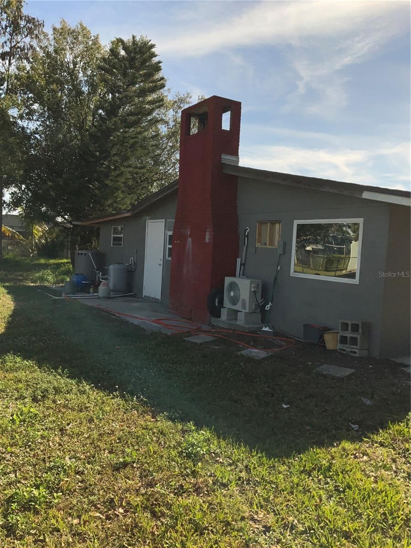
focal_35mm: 29
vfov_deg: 61.7
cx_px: 206
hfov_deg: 48.2
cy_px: 274
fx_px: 459
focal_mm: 3
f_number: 1.8
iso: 20
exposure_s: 1/6536
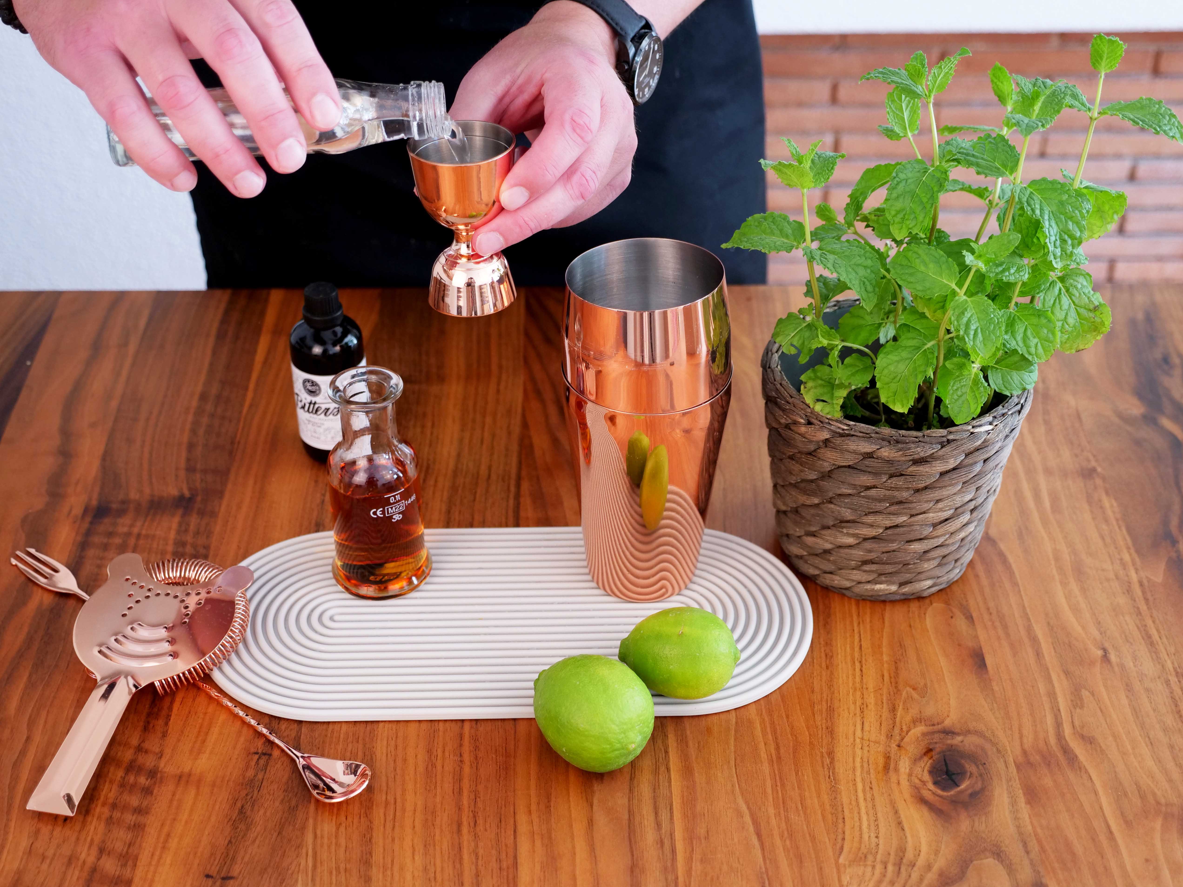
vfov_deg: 27.5
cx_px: 592
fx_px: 1811
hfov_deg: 36.2
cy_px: 452
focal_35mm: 53
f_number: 2.8
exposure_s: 1/60
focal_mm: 26
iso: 500
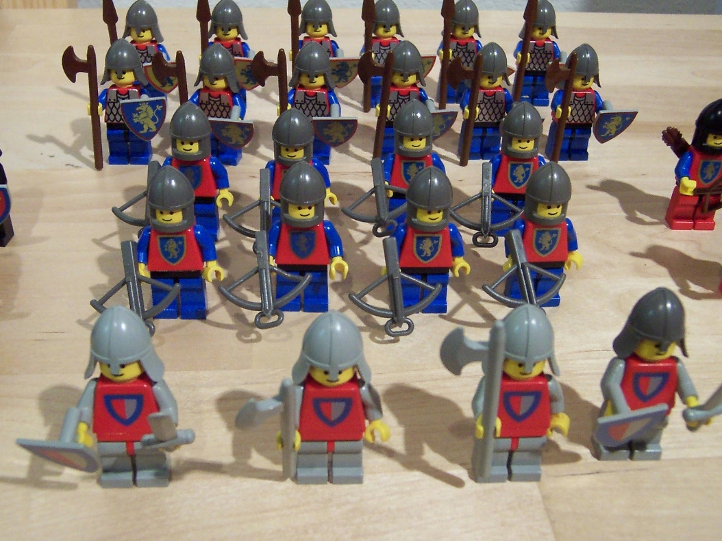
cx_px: 353
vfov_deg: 35.1
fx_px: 855
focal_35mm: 41
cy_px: 261
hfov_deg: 45.8
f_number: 2.8
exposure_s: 1/20
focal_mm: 5.6
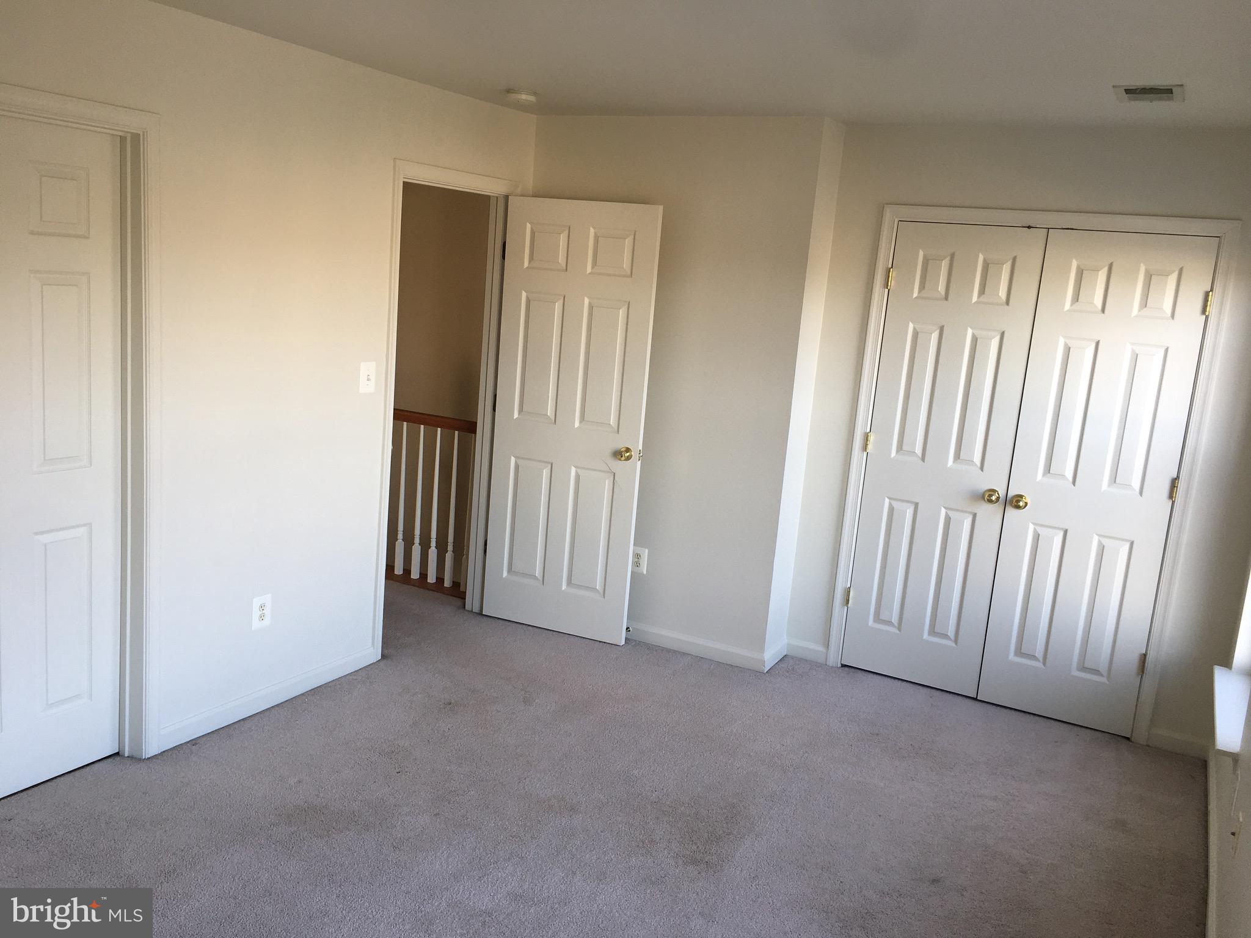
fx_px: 1048
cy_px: 469
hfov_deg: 61.7
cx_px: 626
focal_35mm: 29
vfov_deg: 48.2
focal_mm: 4.15
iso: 25
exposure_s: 1/35
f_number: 2.2
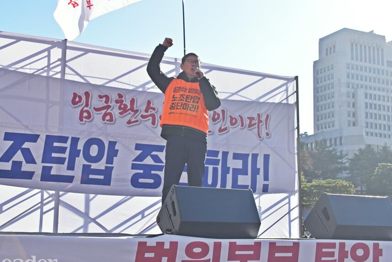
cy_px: 131
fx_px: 545
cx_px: 161
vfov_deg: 27.0
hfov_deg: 39.5
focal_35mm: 50
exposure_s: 1/320
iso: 100
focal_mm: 28
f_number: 6.3
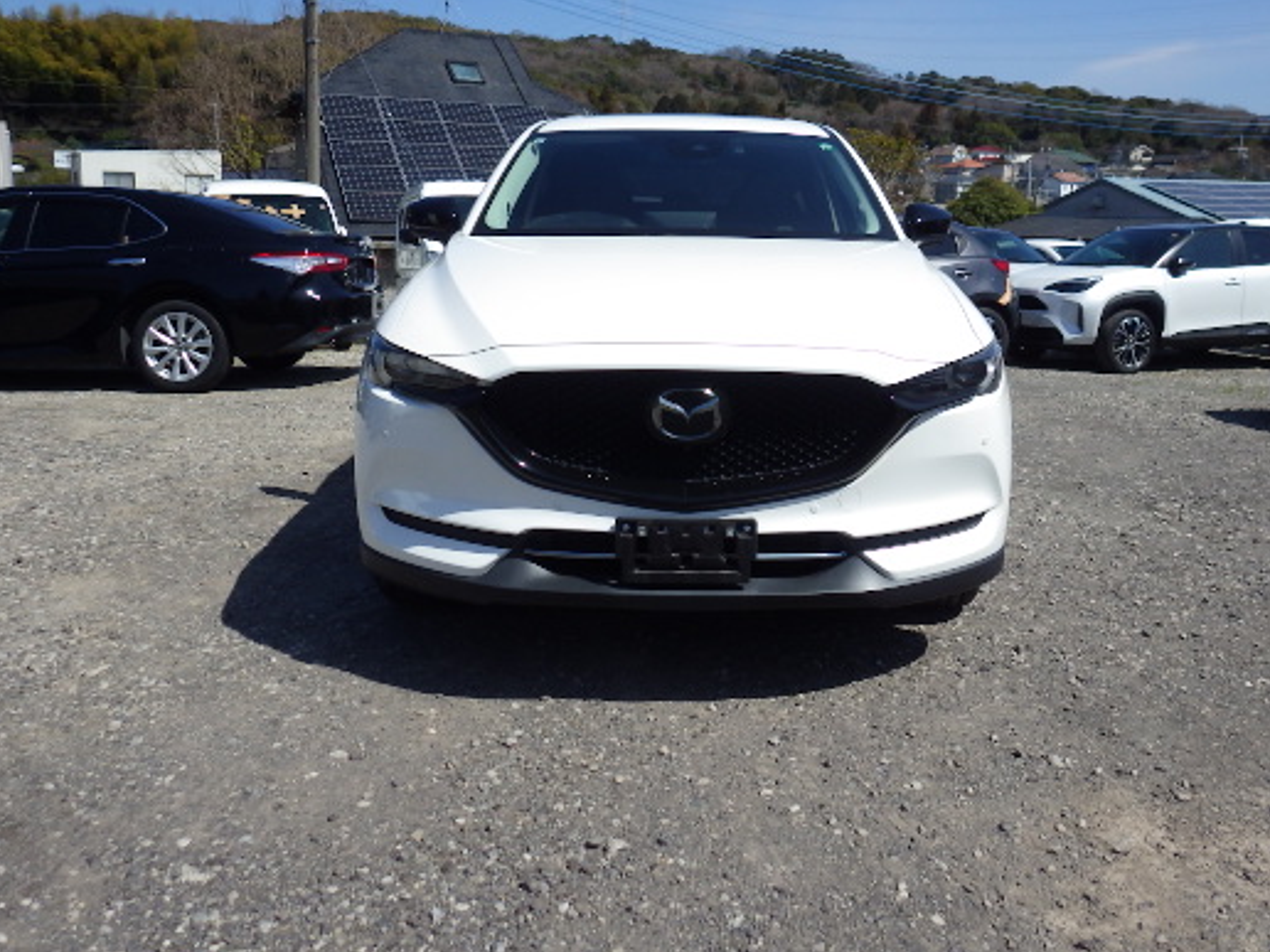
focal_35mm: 31
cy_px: 408
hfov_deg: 58.2
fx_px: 1137
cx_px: 699
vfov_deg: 45.3
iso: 125
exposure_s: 1/320
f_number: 7.9
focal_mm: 4.5
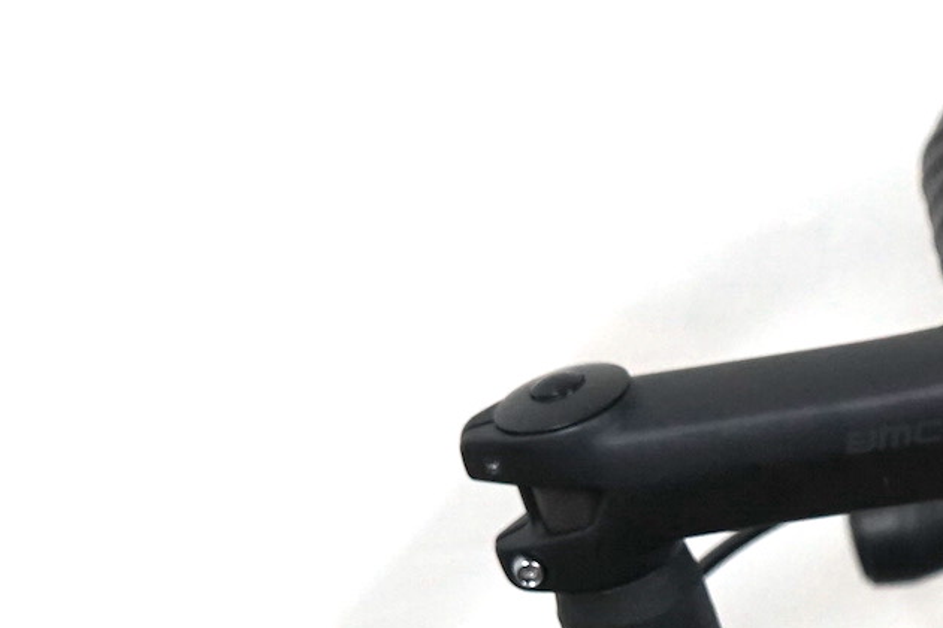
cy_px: 762
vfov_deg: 10.4
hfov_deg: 15.7
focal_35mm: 129
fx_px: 3377
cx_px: 894
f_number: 4
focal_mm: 37
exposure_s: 1/160
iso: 1250
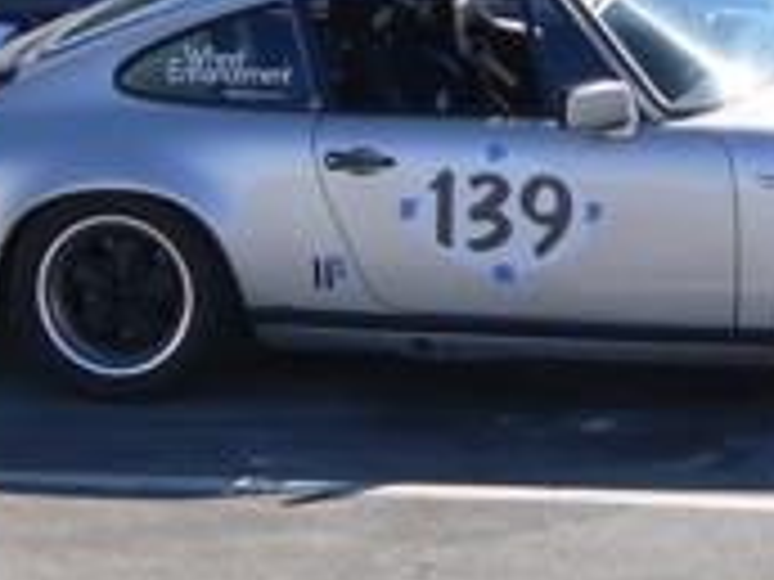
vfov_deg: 2.0
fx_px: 16501
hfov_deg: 2.7
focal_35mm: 738
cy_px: 139
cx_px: 436
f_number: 4
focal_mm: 43.9
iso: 80
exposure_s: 1/400
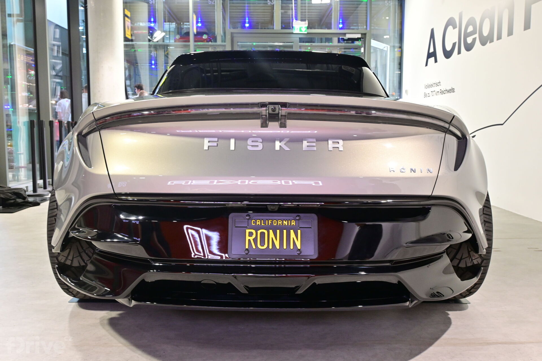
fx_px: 497
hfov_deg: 57.2
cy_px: 180
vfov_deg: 40.0
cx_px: 271
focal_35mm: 33
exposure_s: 1/30
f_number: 5.6
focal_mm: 22
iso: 800
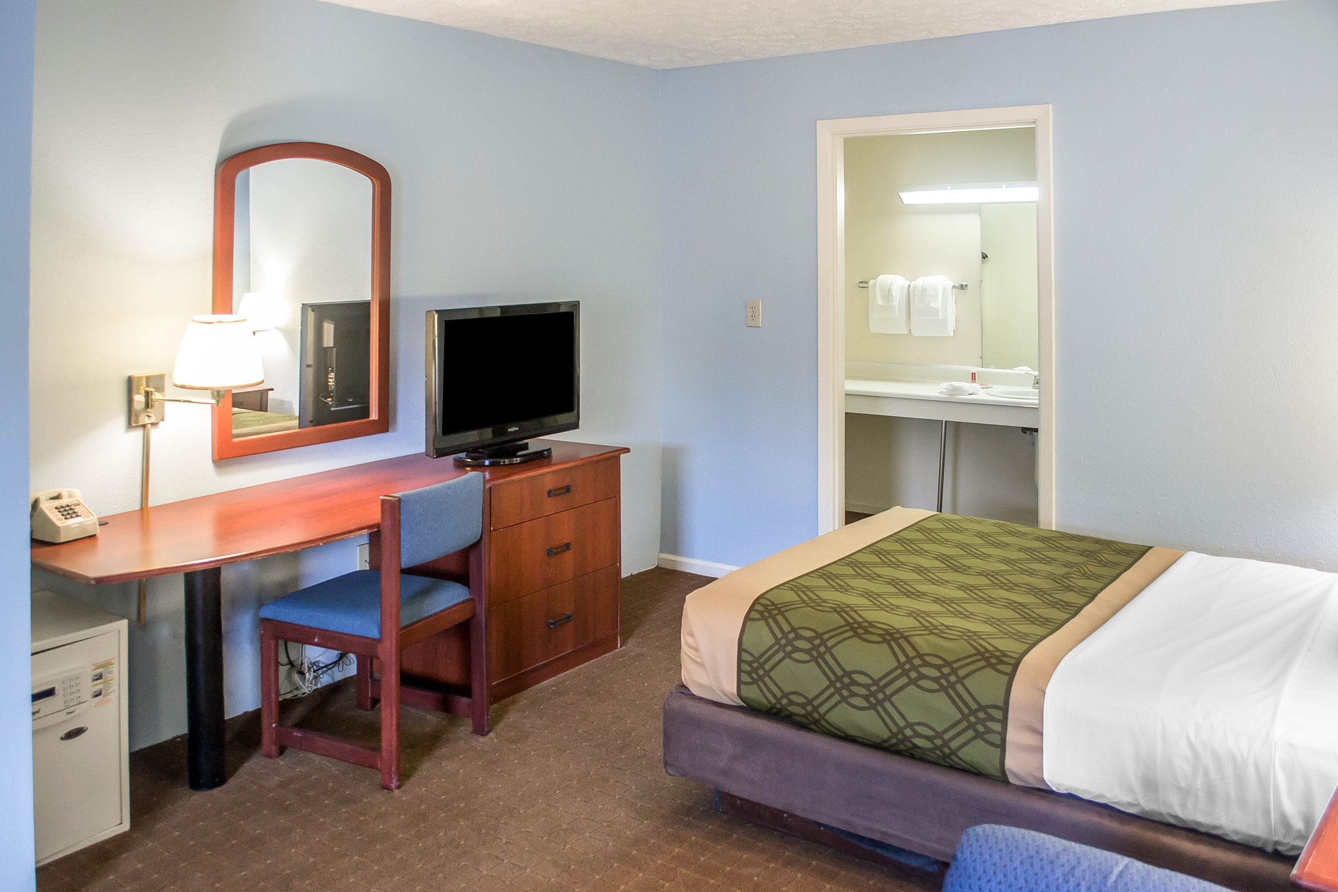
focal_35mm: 27
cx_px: 669
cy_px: 446
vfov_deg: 47.9
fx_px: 1003
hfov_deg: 67.4
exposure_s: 1/15
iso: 720
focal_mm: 18
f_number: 3.5
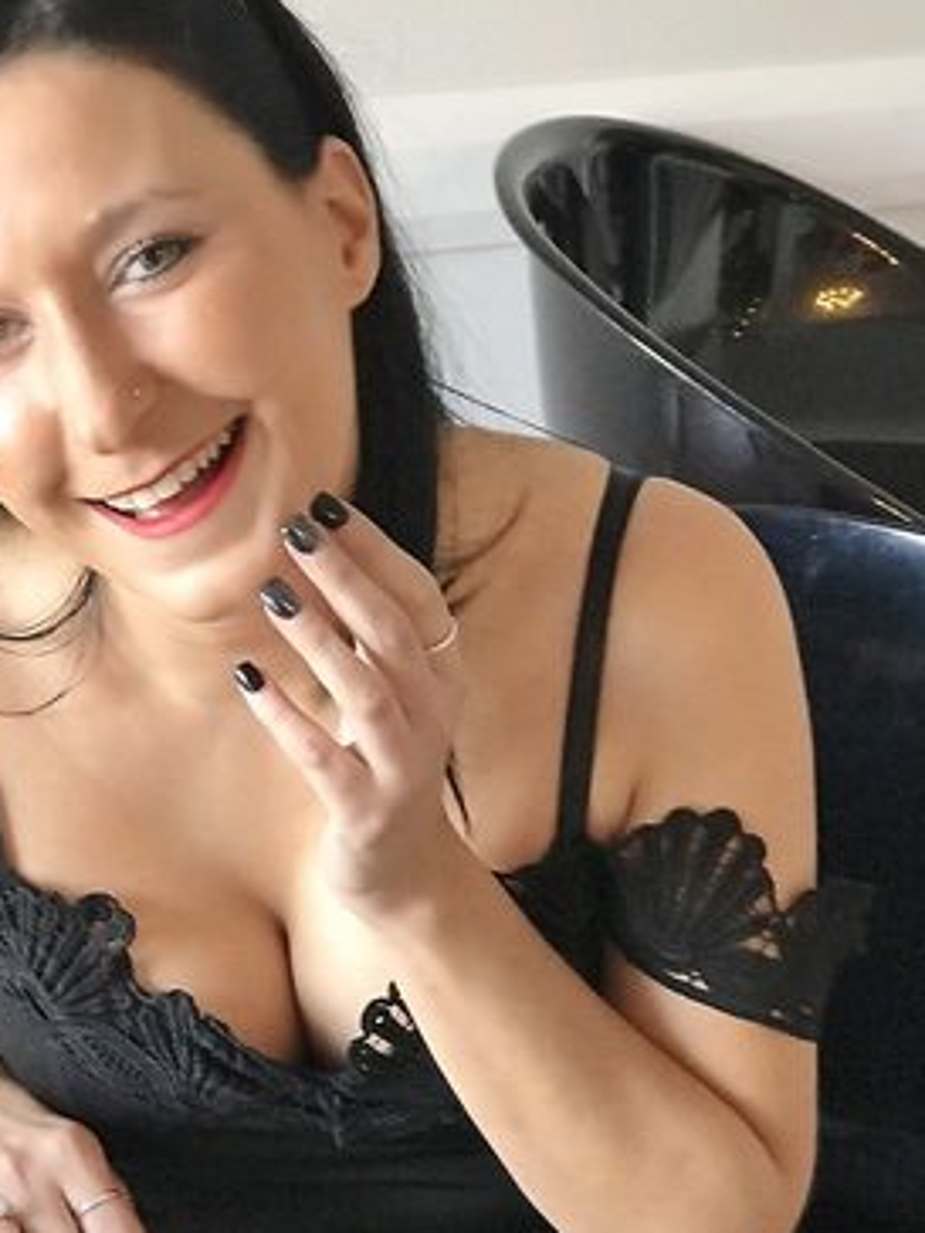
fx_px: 3349
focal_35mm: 94
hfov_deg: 15.7
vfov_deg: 20.8
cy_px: 820
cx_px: 251
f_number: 2.8
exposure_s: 1/50
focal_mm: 6.6
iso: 250
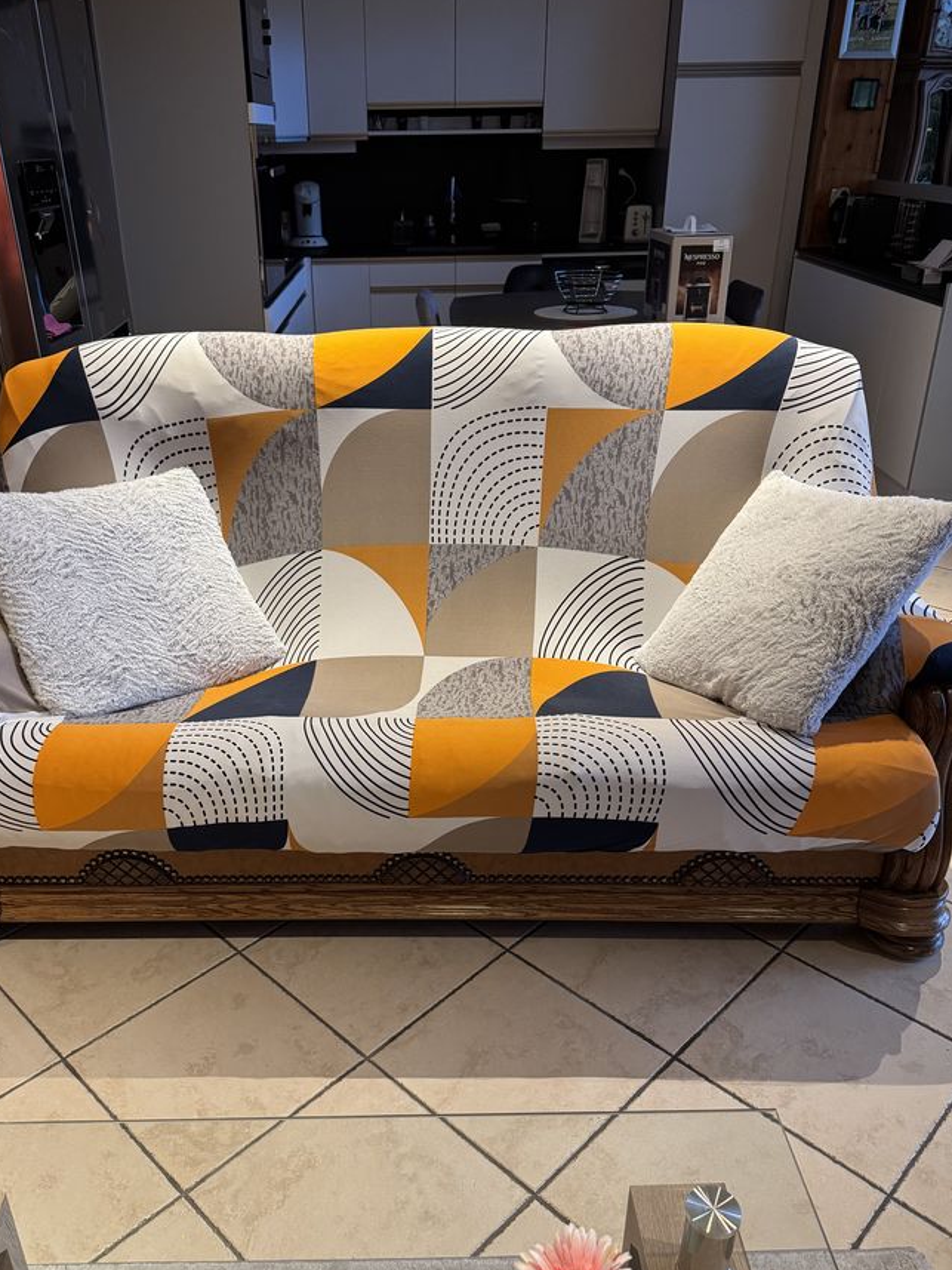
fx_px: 1026
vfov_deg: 63.4
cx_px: 404
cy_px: 676
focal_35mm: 28
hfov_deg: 49.6
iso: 400
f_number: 1.78
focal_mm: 6.76
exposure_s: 1/50
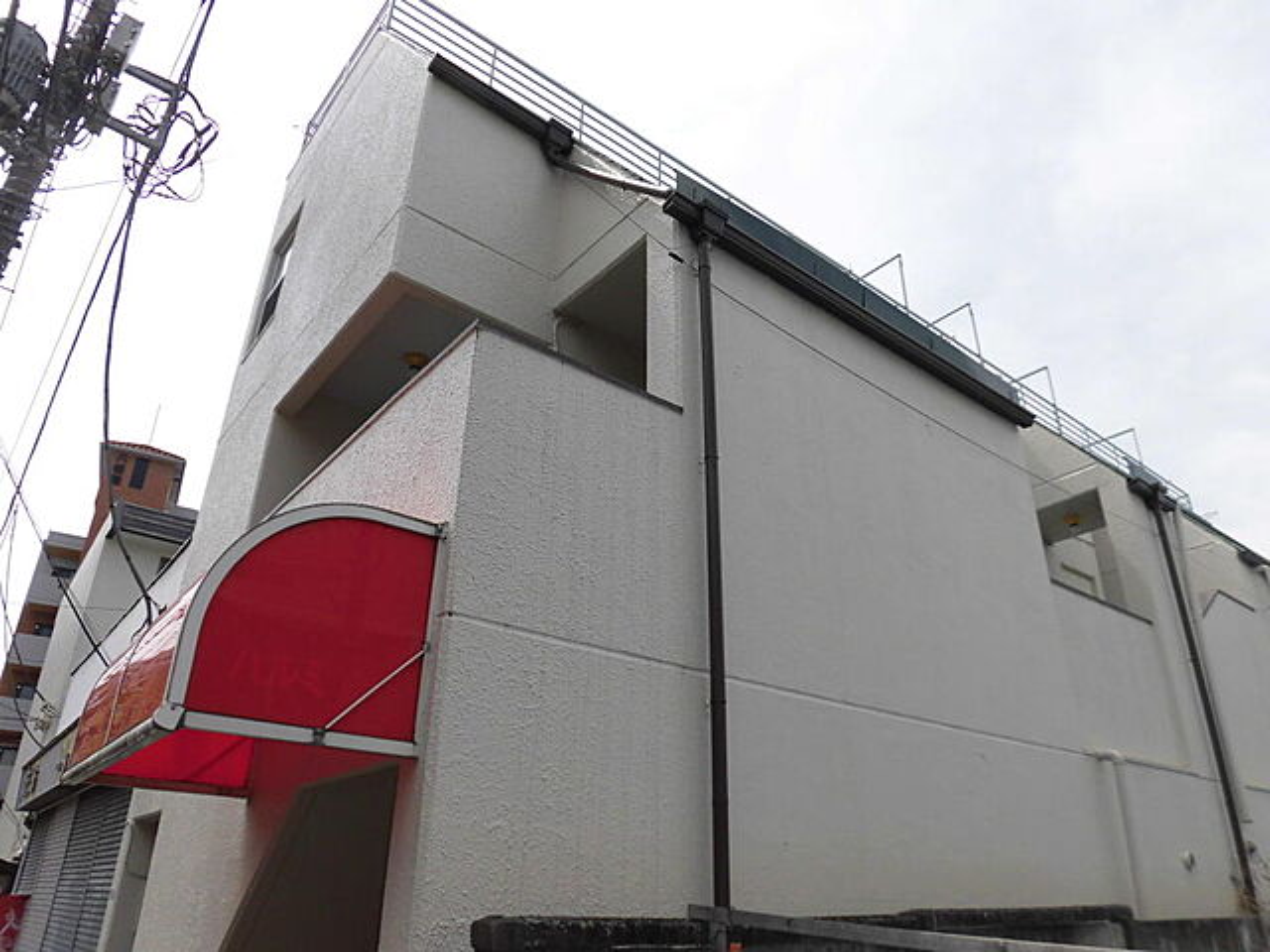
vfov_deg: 56.8
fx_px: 881
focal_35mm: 24
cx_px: 635
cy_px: 476
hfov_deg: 71.6
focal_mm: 4.3
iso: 100
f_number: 7.8
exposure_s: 1/250
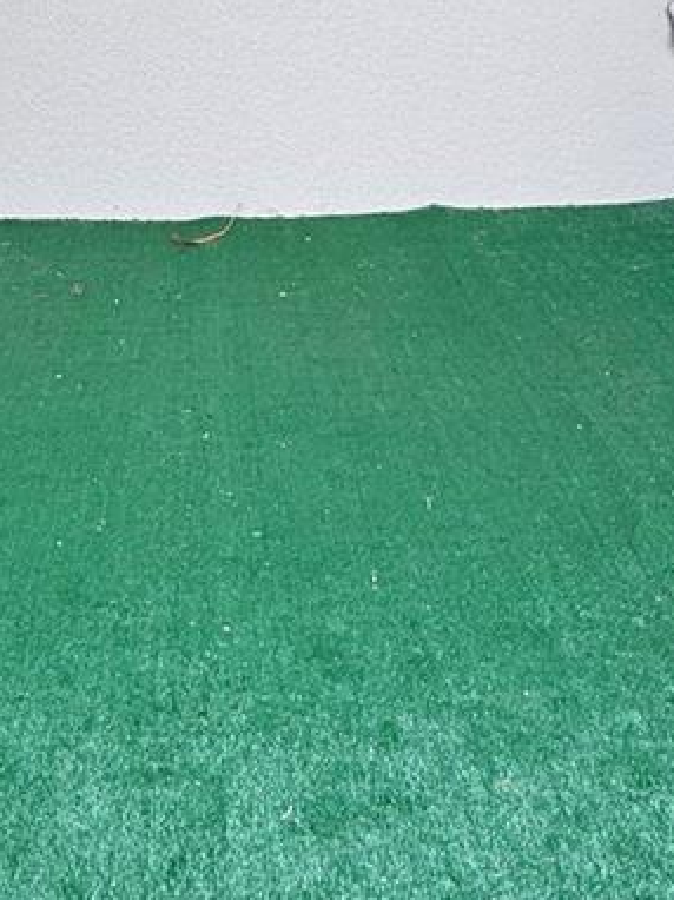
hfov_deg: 31.8
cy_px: -210
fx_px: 1144
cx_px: 111
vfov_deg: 33.8
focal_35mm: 44
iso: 40
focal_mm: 2.22
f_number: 2.2
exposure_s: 1/110
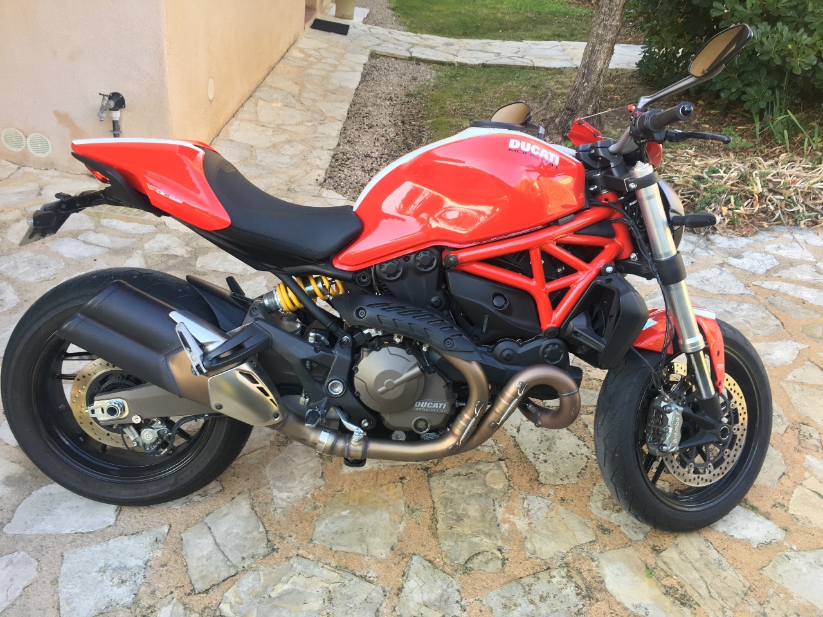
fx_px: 689
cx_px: 412
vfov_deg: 48.2
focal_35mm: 29
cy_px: 308
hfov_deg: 61.7
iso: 25
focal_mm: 4.15
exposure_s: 1/50
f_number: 2.2
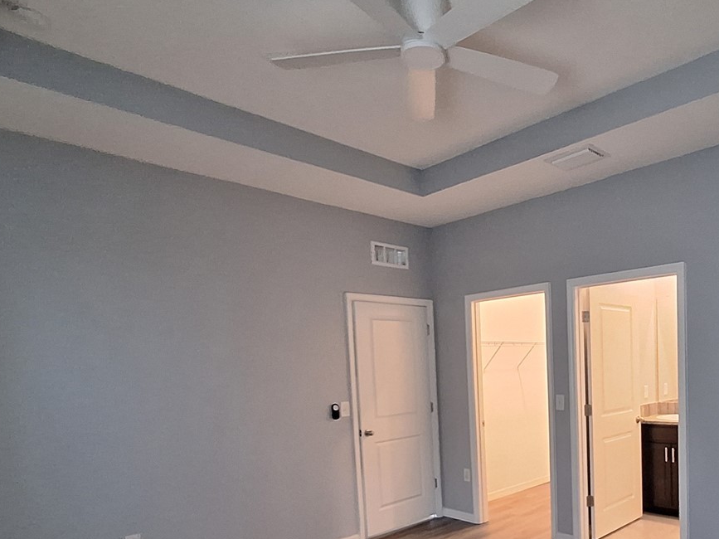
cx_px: 505
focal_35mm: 24
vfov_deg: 54.3
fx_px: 498
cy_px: 402
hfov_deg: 68.6
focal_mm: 1.74
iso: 320
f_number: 2.2
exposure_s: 1/24
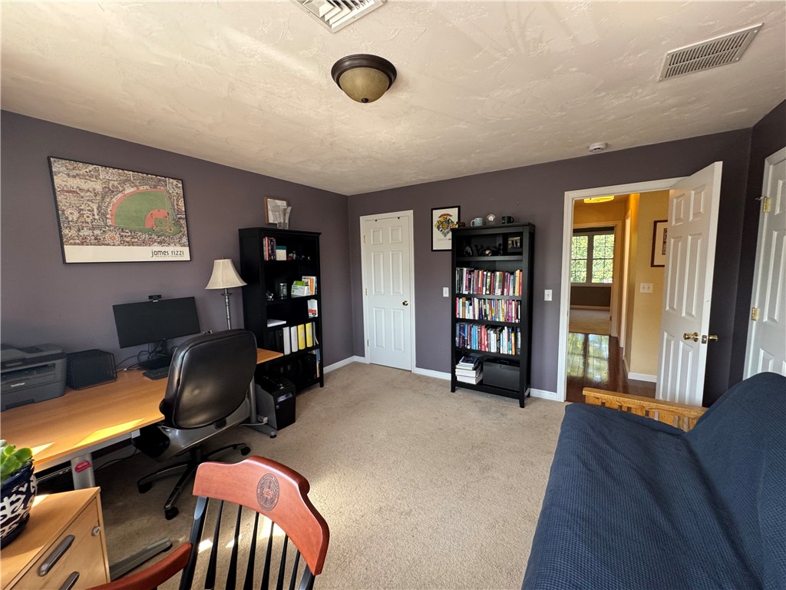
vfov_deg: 85.7
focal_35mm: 14
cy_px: 295
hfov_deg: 102.1
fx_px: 318
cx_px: 393
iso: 200
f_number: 2.2
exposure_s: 1/99
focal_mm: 2.22
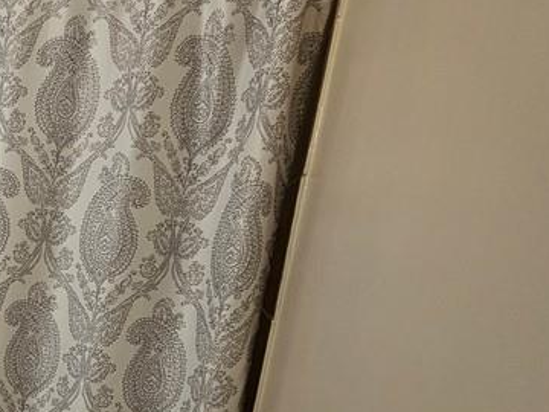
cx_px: -139
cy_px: 333
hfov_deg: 36.2
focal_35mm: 37
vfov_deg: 37.2
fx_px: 587
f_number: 2.2
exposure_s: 1/60
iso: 100
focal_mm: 2.2
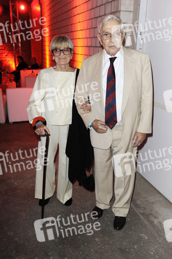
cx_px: 86
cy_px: 130
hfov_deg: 38.8
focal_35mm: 34
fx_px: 244
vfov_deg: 55.8
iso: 1600
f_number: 5.6
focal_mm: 34
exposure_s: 1/40
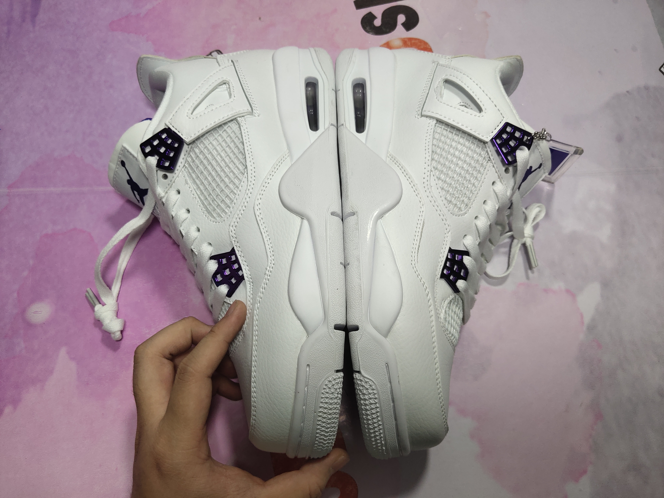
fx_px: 575
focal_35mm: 30
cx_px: 332
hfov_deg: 60.0
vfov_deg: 46.8
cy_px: 249
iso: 52
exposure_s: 1/100
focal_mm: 4.35
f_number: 1.79
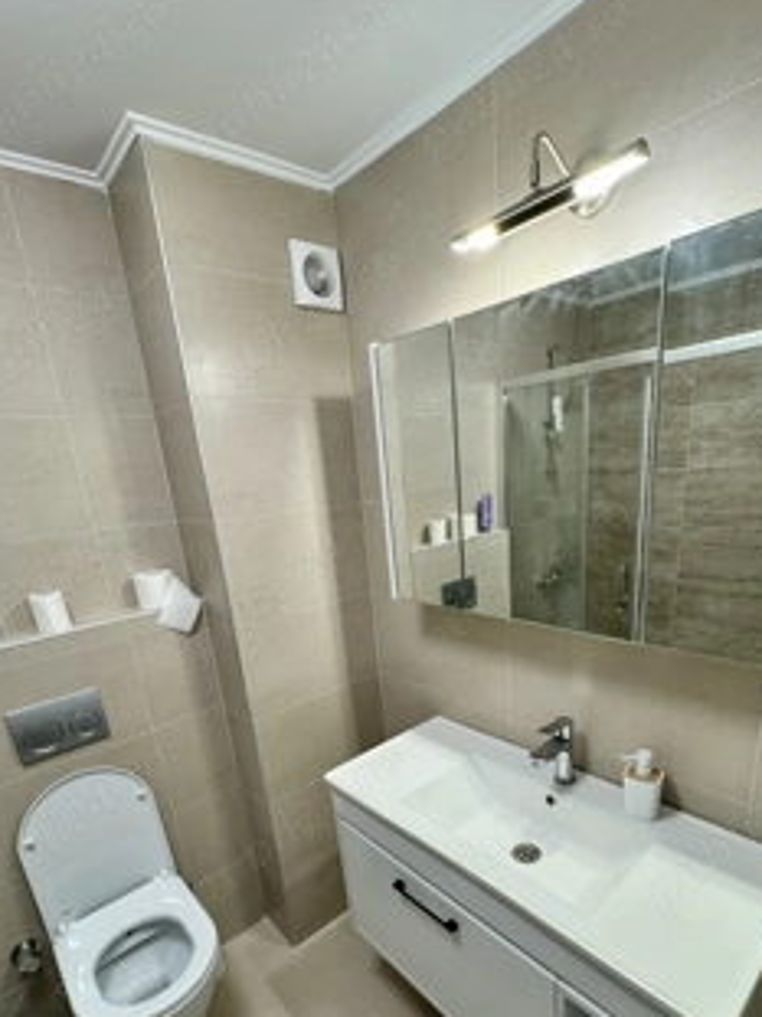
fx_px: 529
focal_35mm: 18
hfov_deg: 71.5
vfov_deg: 86.2
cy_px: 631
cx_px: 409
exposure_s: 1/100
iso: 200
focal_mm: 2.22
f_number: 2.2
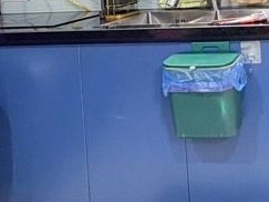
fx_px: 458
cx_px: 320
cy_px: -33
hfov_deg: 28.6
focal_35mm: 59
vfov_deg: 23.0
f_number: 2.2
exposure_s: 1/50
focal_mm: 2.22
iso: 250
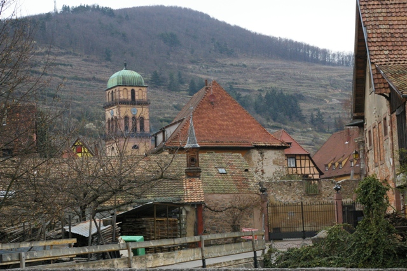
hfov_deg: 24.6
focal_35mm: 82
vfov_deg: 16.5
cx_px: 204
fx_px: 932
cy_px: 136
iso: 1600
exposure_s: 1/350
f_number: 9.5
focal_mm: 55
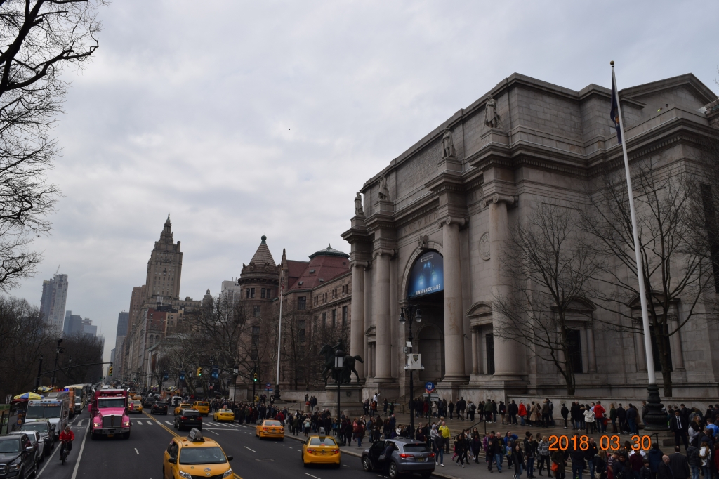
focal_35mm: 27
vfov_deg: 47.9
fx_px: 539
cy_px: 240
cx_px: 360
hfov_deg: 67.4
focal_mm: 18
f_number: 10
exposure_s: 1/400
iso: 200
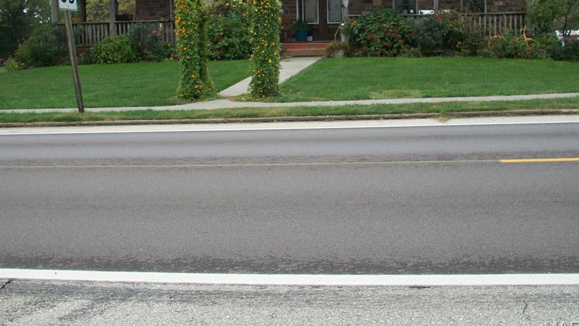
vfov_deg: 23.4
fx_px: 783
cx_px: 296
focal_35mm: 51
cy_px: 109
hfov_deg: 40.6
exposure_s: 1/125
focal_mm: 7.8
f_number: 3.5
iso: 80
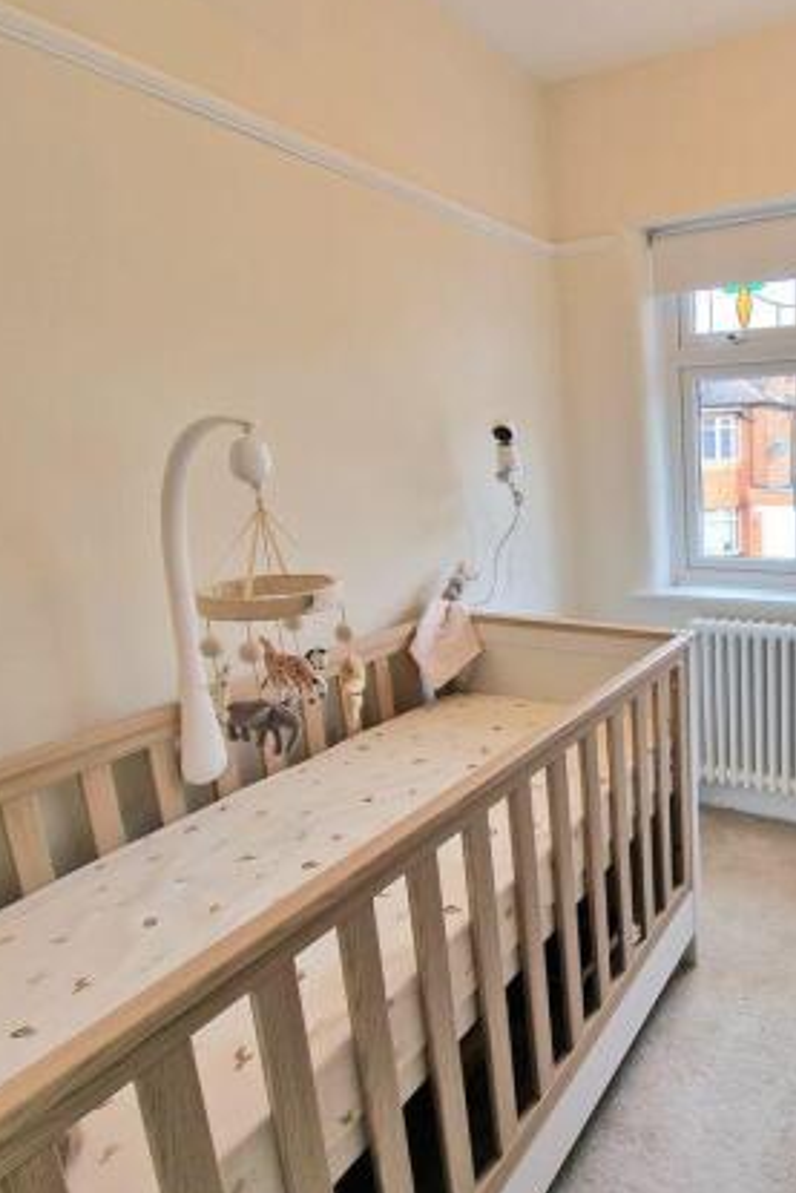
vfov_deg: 86.9
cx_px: 680
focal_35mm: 19
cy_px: 588
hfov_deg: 57.7
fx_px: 630
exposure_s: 1/108
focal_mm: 2.2
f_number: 2.2
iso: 50
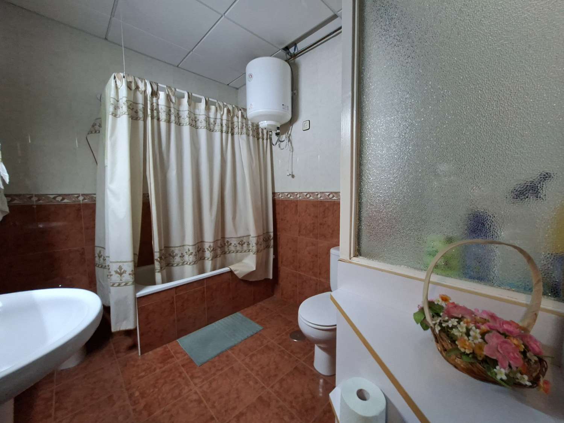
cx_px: 282
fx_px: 212
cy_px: 212
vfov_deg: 89.9
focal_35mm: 13
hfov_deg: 106.2
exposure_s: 1/24
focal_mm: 1.74
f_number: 2.2
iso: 400
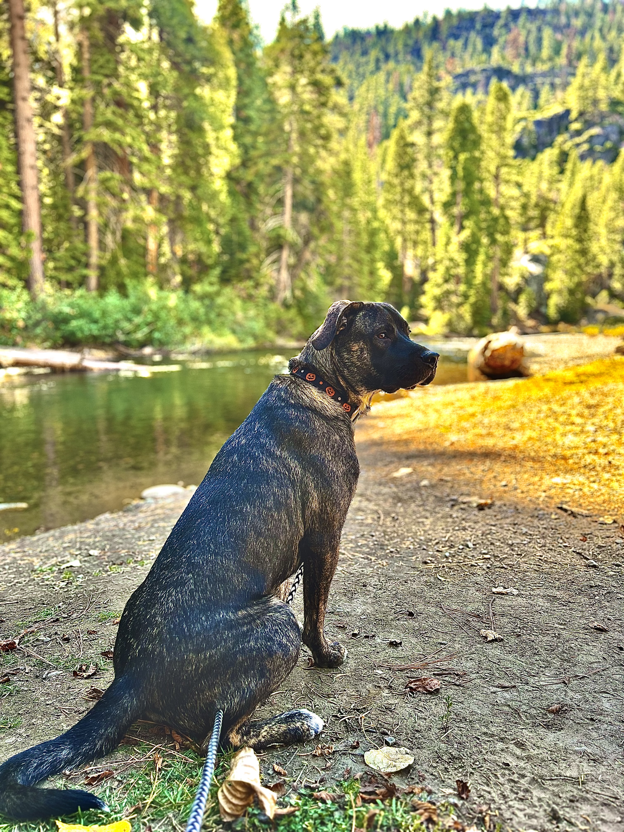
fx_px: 625
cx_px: 312
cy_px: 416
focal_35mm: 26
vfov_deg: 67.3
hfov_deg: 53.1
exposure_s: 1/209
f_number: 1.5
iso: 50
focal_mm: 5.7
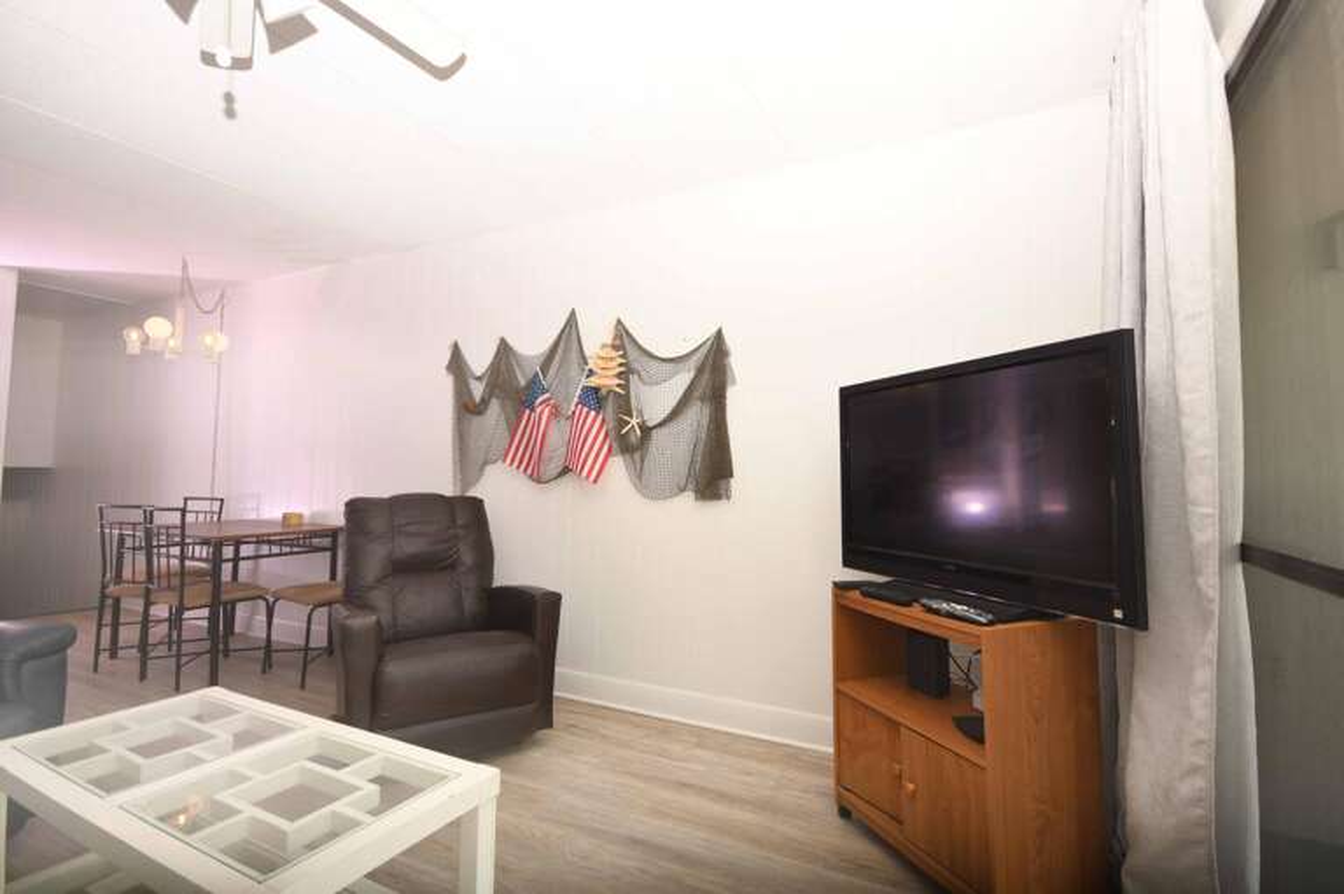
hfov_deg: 93.3
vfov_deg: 70.4
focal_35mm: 17
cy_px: 447
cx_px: 672
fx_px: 634
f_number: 4.2
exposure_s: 1/500
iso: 200
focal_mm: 11.5
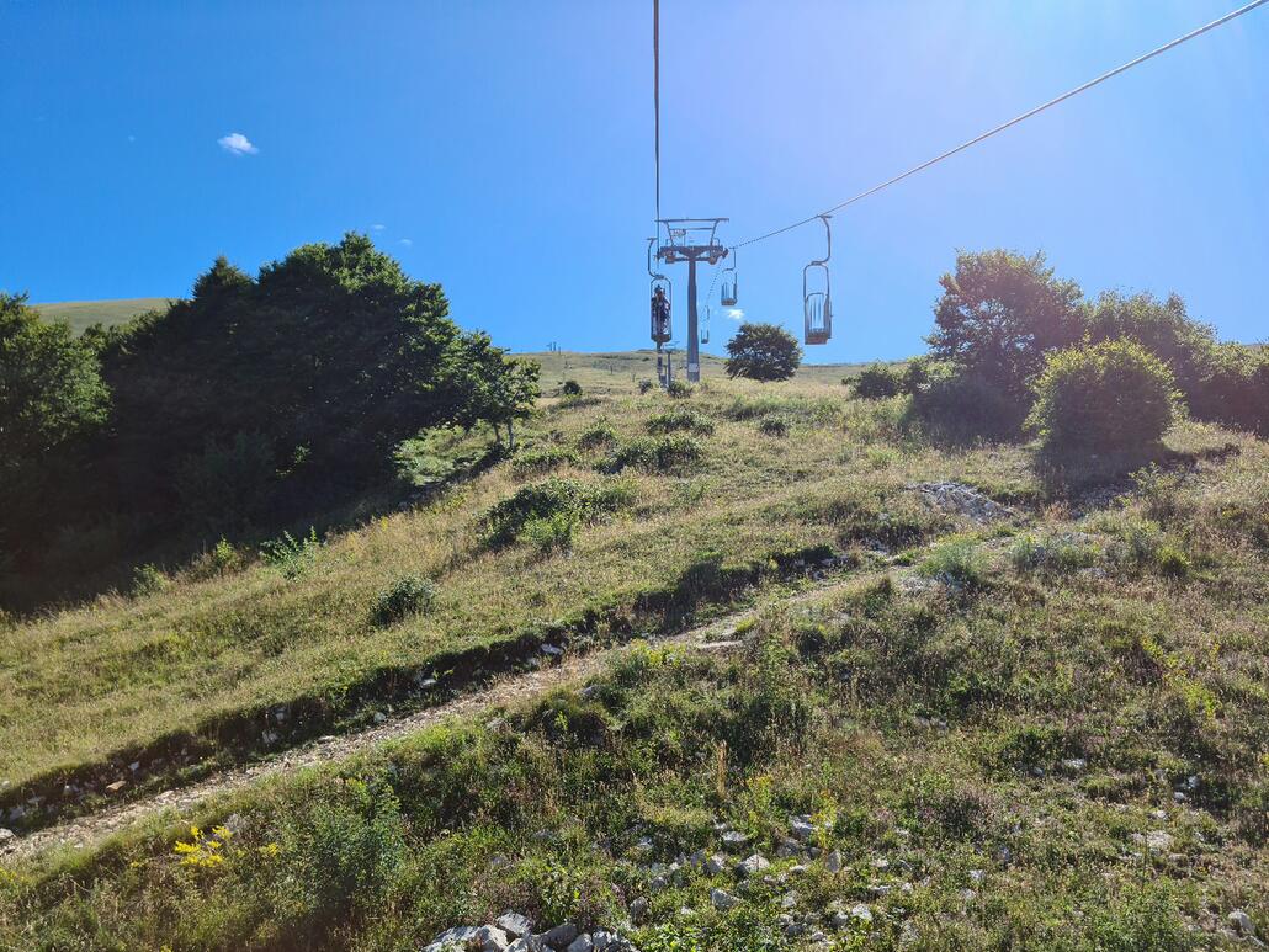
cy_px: 476
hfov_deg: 65.3
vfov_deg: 51.4
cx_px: 634
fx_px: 990
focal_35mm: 27
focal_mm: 5.9
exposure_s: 1/667
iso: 25
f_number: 2
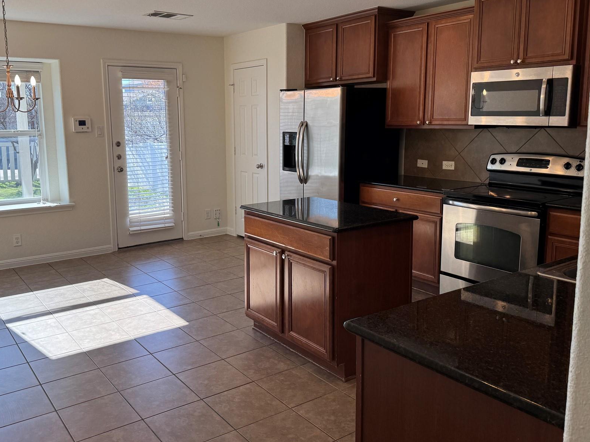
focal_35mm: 31
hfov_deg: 58.1
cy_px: 193
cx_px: 248
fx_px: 528
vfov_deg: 45.3
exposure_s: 1/315
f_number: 1.78
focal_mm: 6.76
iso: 80
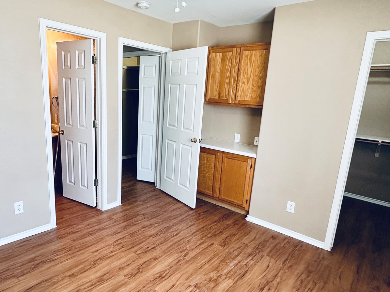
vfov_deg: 56.8
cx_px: 168
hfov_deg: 71.3
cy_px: 154
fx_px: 270
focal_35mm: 24
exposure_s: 1/120
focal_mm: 2.22
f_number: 2.2
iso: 320
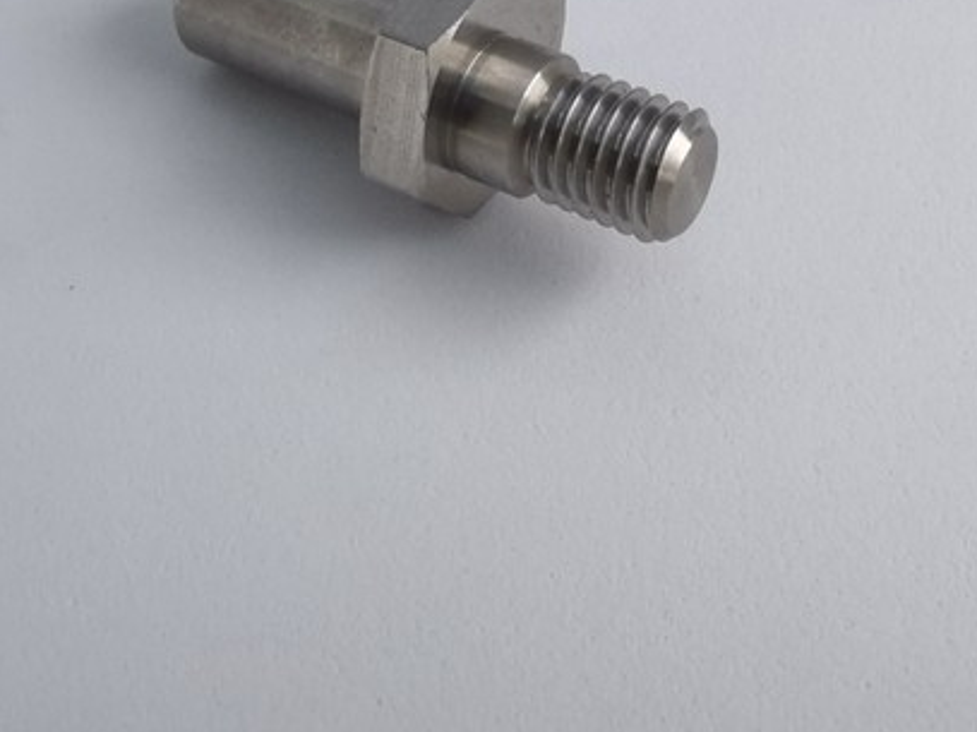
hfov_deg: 31.6
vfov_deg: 23.7
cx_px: 406
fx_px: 1721
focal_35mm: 61
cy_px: 158
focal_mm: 2.26
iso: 50
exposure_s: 1/309
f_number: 2.2
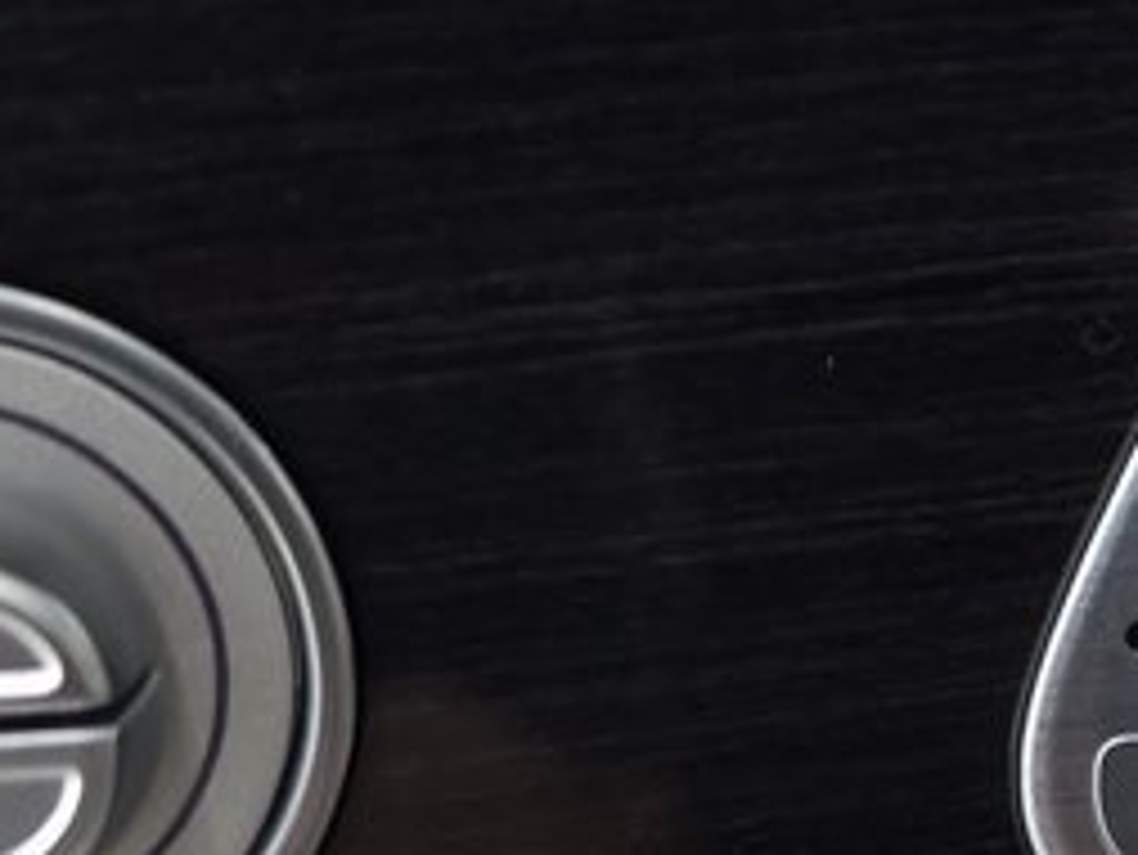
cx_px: 1525
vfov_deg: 15.8
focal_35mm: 93
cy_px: 680
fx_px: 3059
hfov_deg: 19.3
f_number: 1.7
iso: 160
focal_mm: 6.3
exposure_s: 1/60
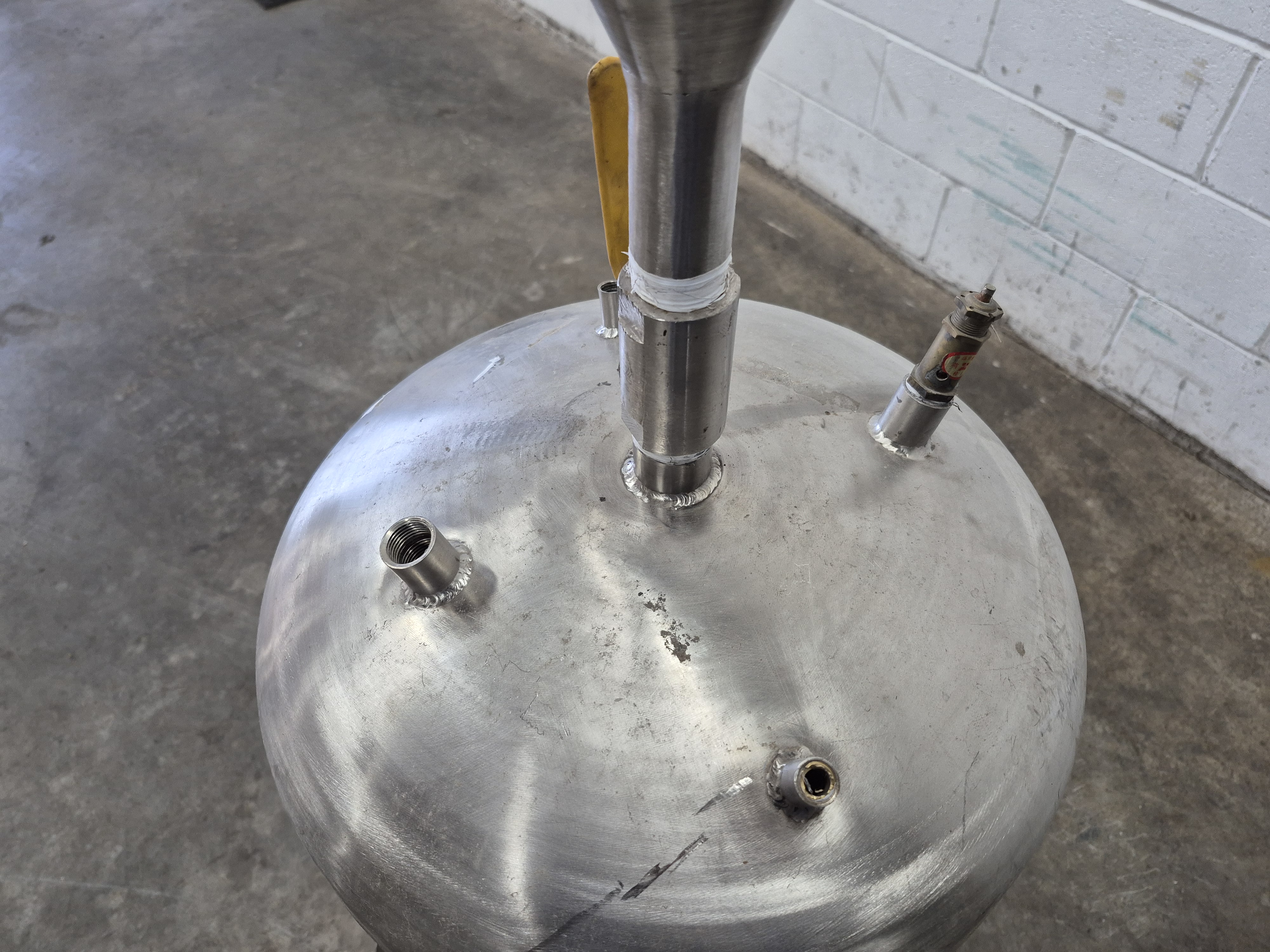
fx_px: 844
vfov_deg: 58.9
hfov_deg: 73.9
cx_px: 635
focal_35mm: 23
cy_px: 476
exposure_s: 1/120
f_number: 1.8
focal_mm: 5.4
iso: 200
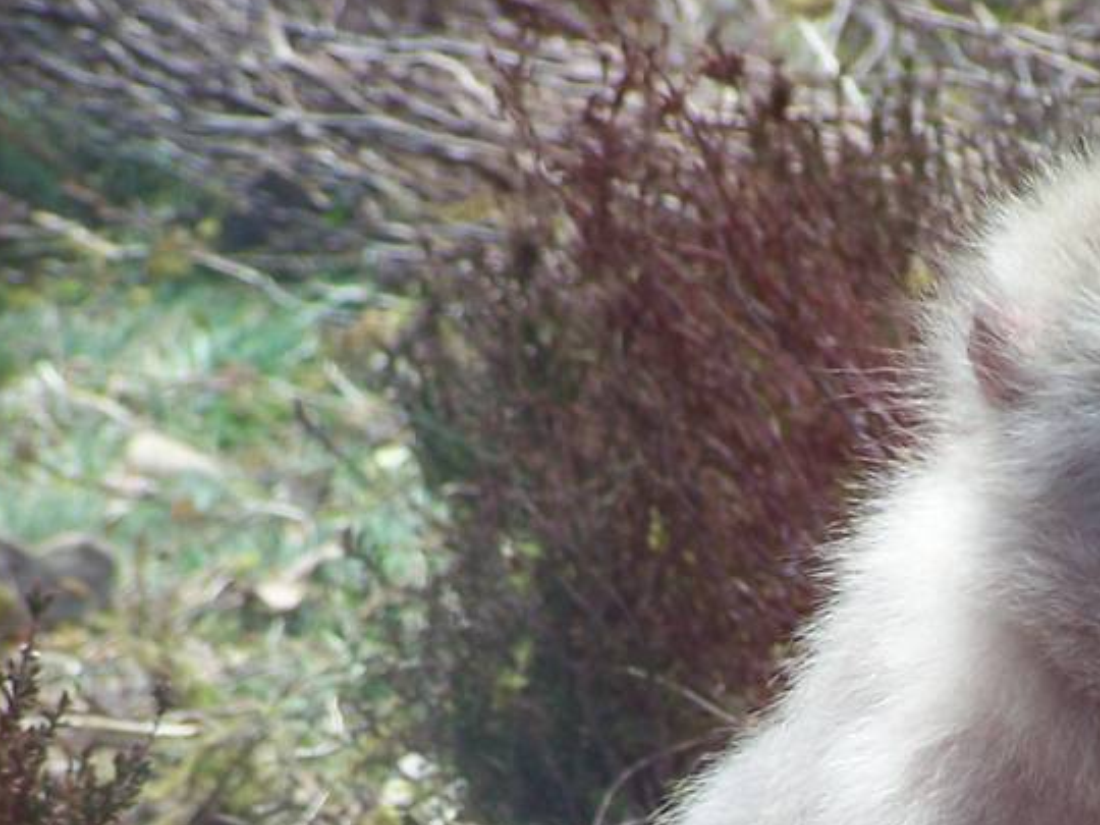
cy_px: 1114
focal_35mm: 619
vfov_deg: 2.4
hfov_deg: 3.2
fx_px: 19670
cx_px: 1181
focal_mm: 34.6
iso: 64
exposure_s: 1/320
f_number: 3.3
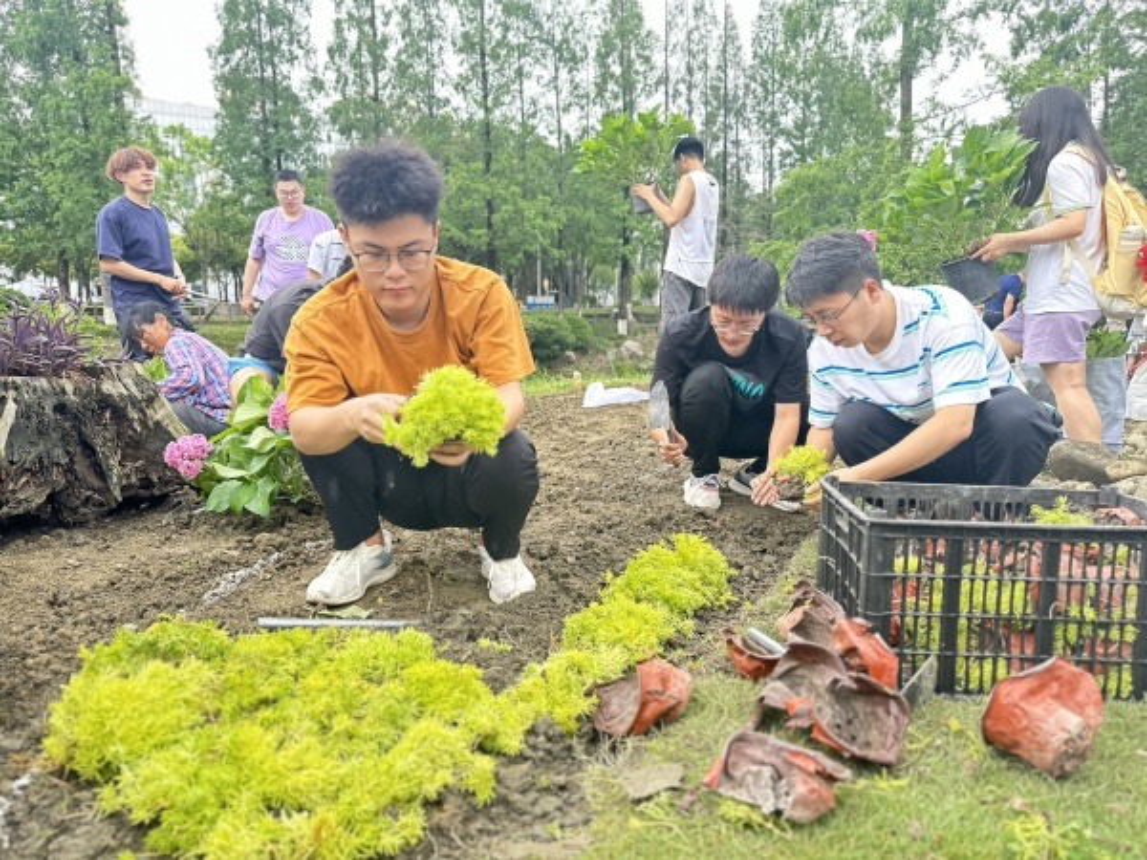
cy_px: 430
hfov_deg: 71.6
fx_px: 795
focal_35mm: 24
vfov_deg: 56.8
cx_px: 574
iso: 80
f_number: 1.78
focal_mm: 6.86
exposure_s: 1/356
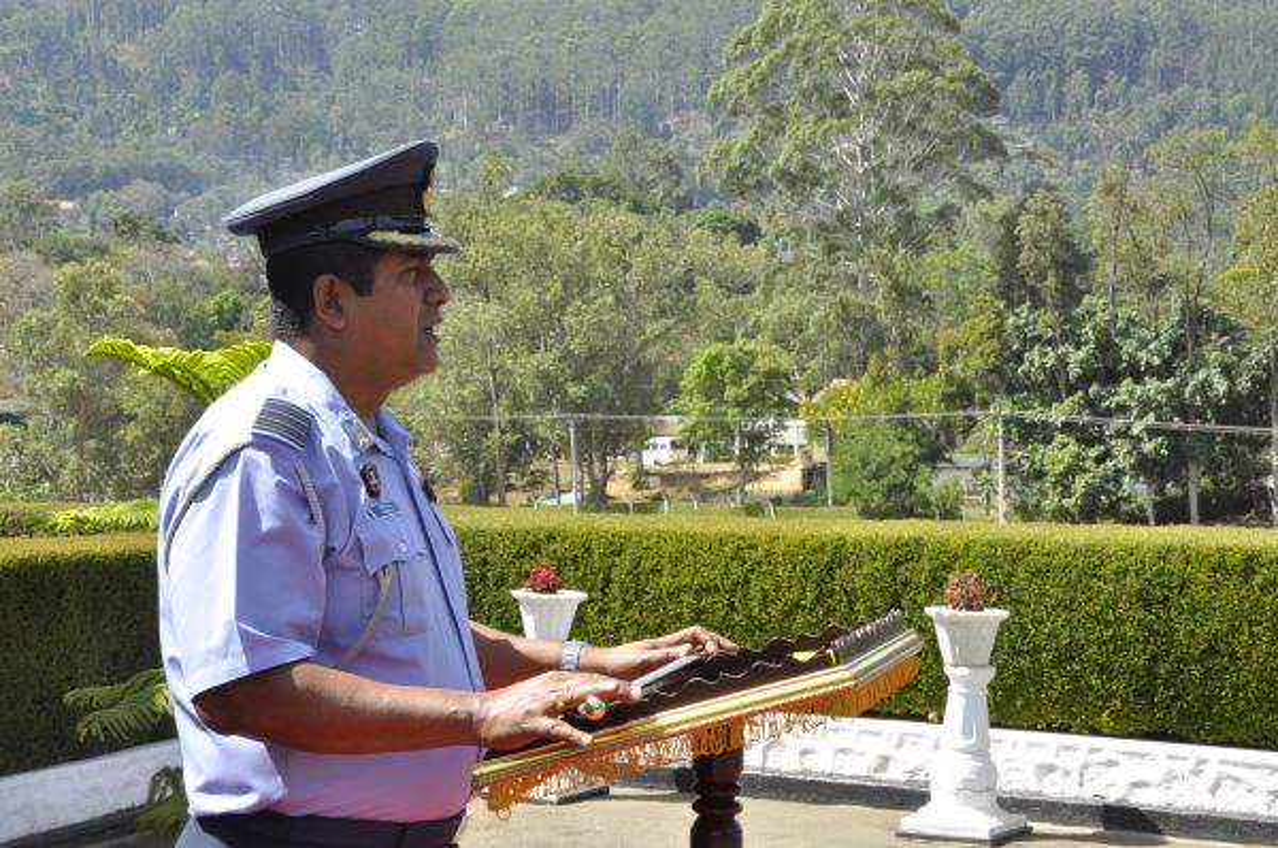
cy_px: 424
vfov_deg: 17.4
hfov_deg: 26.0
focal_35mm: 78
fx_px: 2765
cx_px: 639
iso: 400
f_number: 14
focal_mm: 52
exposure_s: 1/125
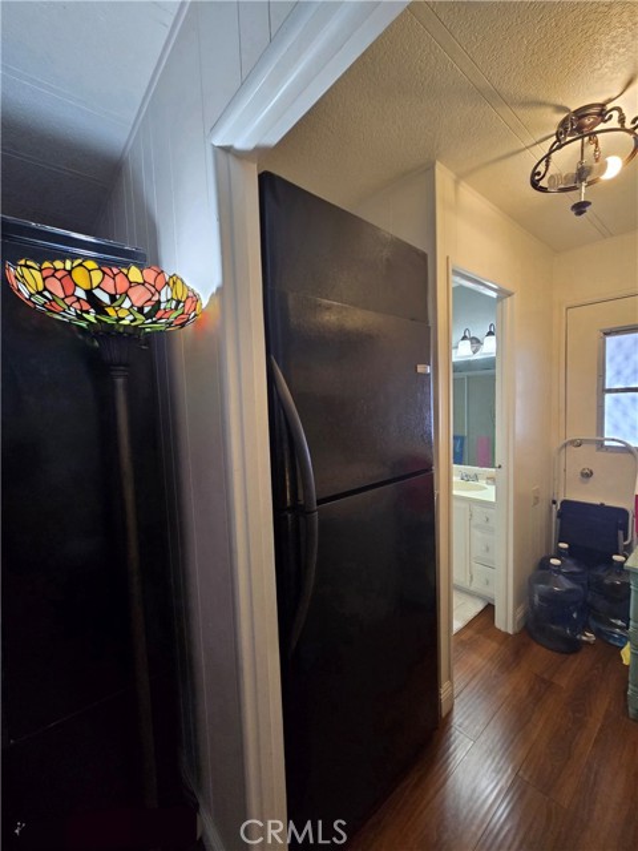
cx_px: 319
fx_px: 319
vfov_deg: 106.2
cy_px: 426
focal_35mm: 13
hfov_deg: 89.9
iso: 250
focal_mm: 2.2
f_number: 2.2
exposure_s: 1/60.2
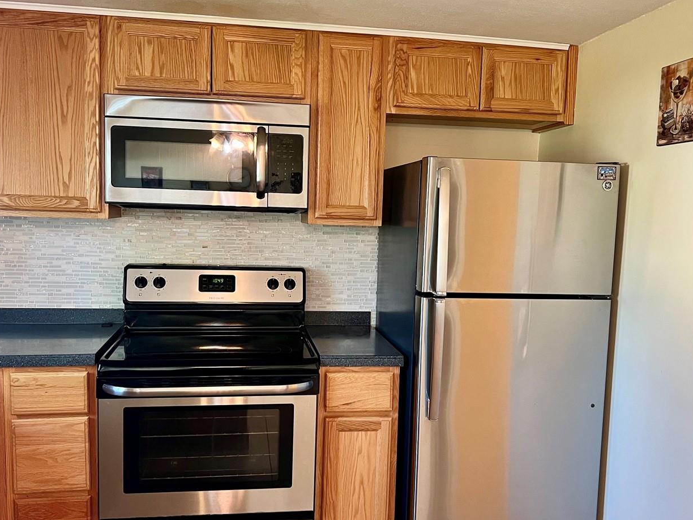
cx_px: 339
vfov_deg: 41.8
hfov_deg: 54.0
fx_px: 681
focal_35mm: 34
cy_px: 275
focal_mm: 5.7
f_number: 1.5
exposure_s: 1/60
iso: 160
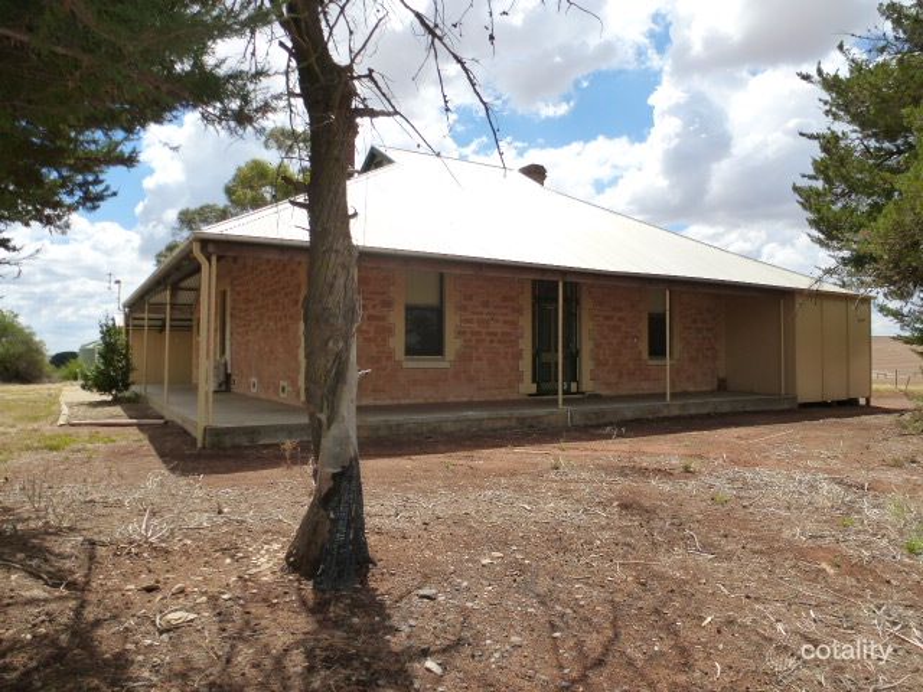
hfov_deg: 71.6
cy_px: 346
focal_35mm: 24
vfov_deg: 56.8
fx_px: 640
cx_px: 462
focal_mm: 4.3
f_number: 3.3
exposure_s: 1/1600
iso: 160
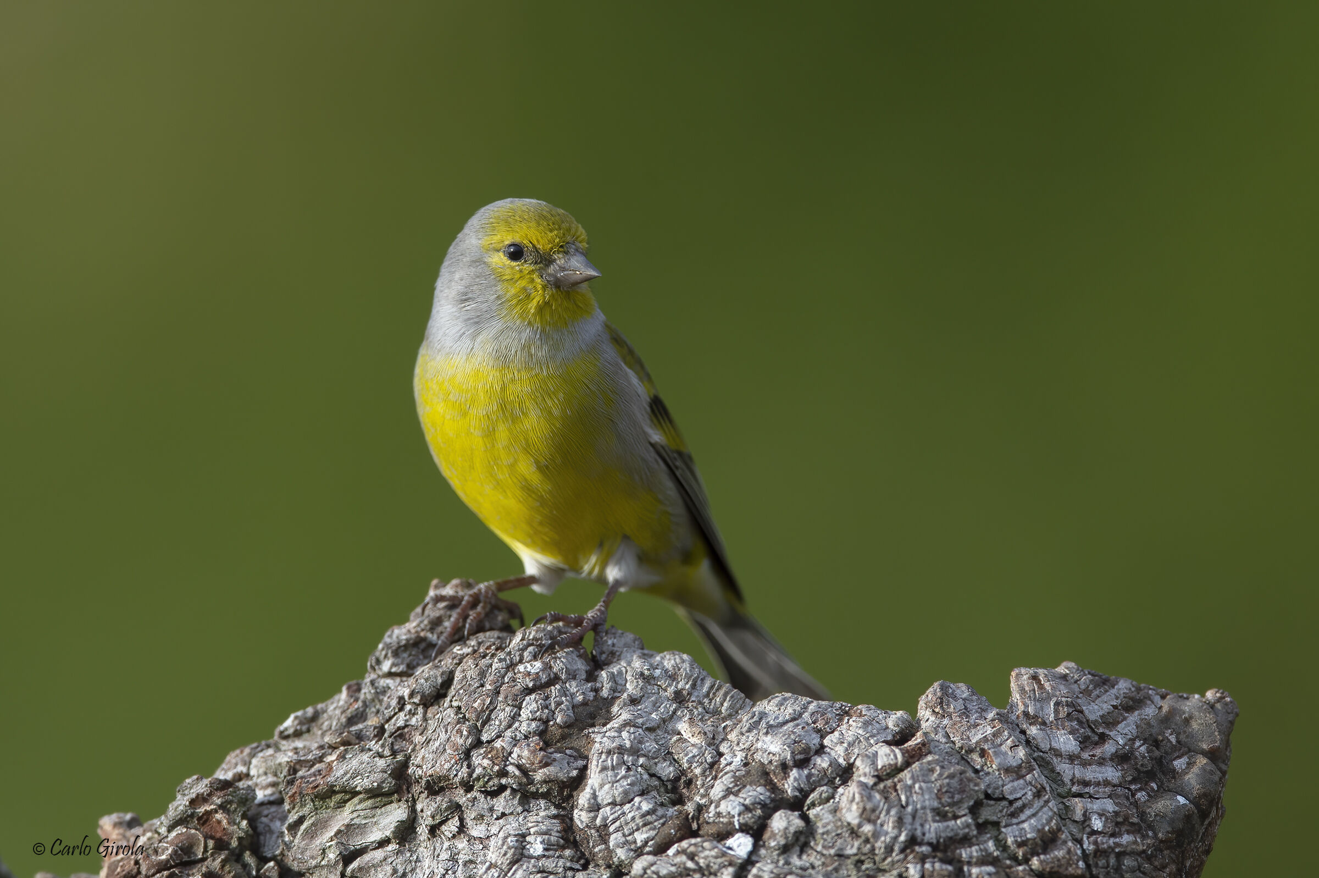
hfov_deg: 2.4
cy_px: 439
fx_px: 31123
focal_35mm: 850
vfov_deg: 1.6
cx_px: 660
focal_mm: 850
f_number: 5.6
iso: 1000
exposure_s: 1/1600
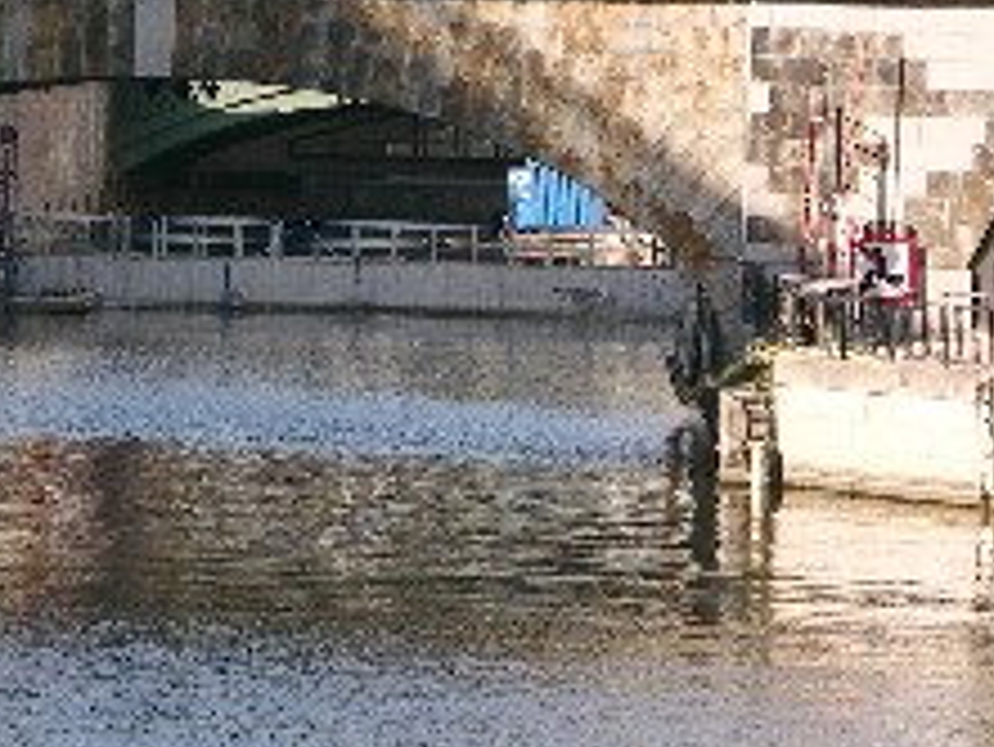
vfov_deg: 4.7
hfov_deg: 6.2
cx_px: 313
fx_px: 9165
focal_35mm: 319
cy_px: 36
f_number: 5.3
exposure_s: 1/167
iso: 50
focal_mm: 29.5
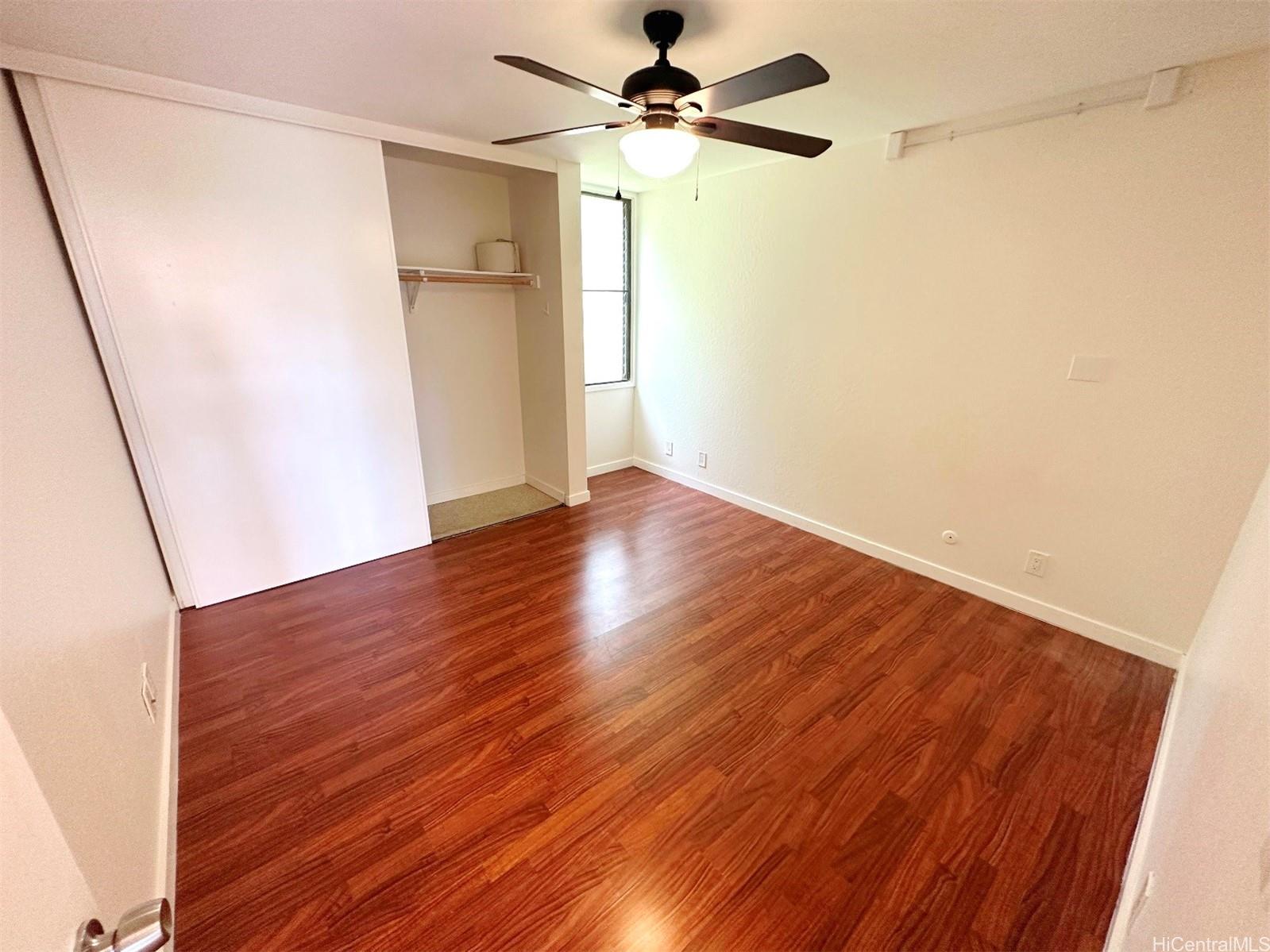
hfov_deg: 102.1
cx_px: 635
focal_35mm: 14
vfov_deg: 85.7
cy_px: 476
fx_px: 514
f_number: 2.2
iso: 200
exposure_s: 1/60
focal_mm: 2.22
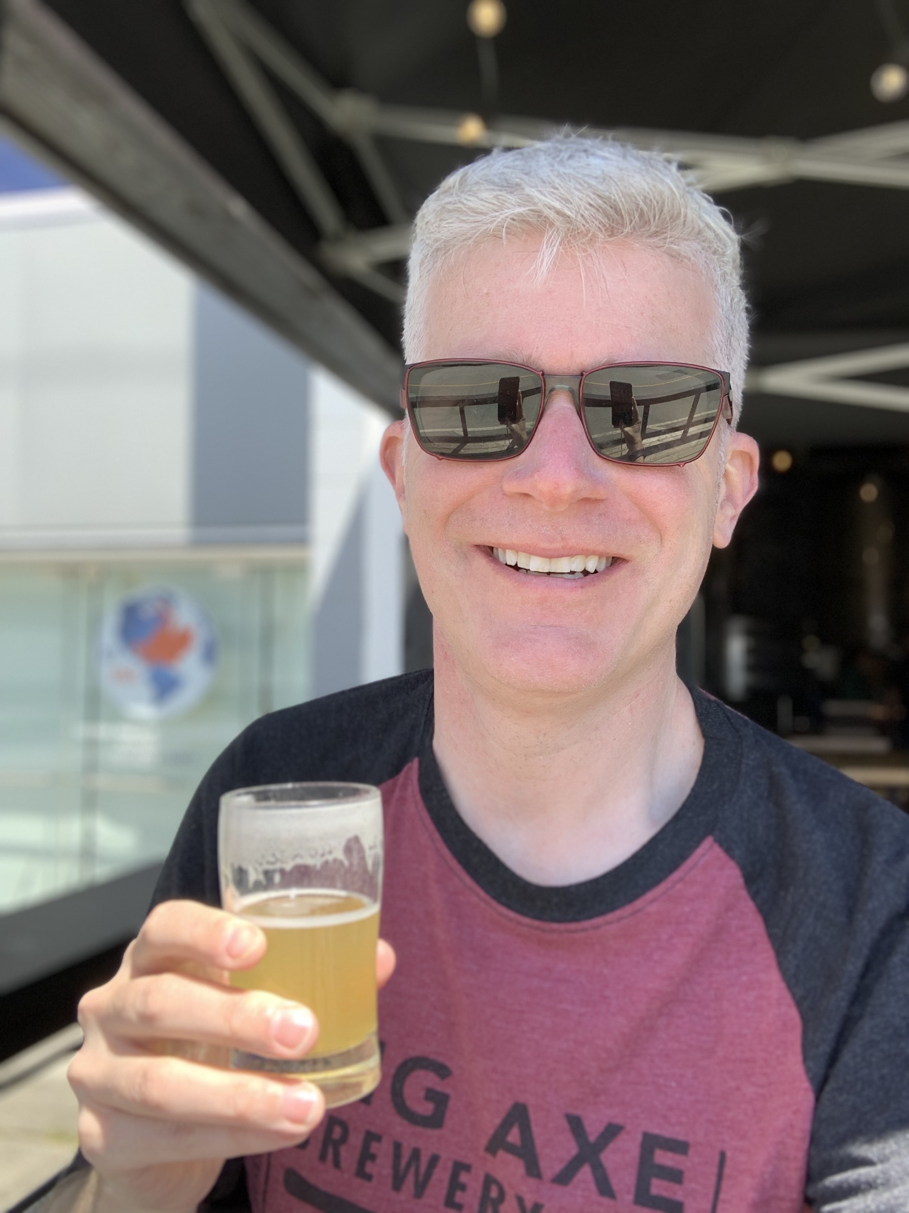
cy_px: 606
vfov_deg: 56.8
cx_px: 454
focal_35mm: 32
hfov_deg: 44.2
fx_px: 1120
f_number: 2.2
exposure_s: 1/262
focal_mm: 2.87
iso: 16
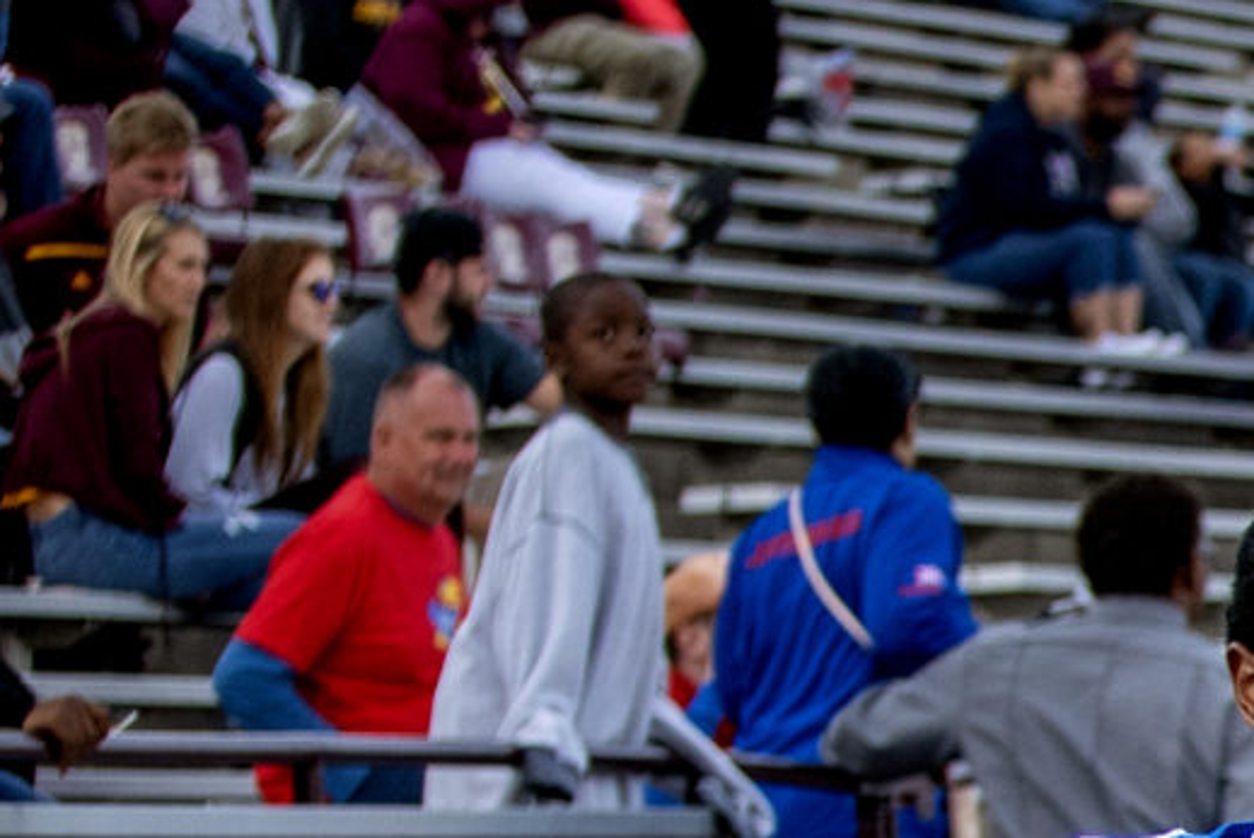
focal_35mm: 411
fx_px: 14328
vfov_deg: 3.3
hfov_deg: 4.8
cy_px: 1595
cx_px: 3448
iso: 400
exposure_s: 1/1600
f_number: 4.5
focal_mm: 70
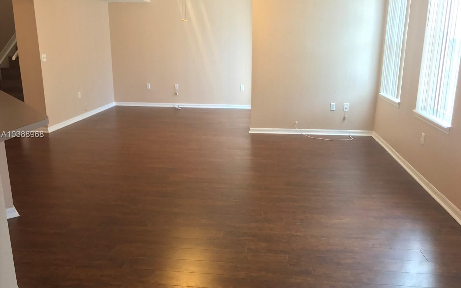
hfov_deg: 62.9
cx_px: 233
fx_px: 377
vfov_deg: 41.8
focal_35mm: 30
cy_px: 135
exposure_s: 1/30
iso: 32
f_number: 1.8
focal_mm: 3.99
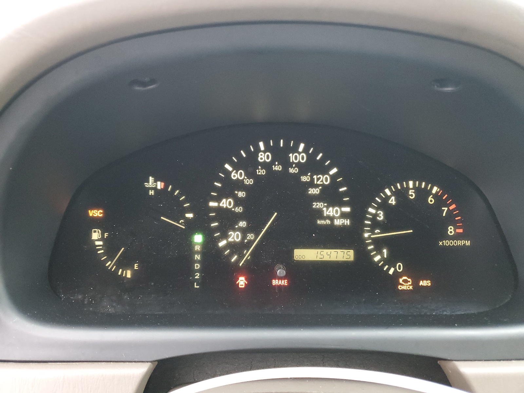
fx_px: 394
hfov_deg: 67.3
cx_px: 262
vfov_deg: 53.1
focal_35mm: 26
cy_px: 196
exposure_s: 1/40
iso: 308
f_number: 1.5
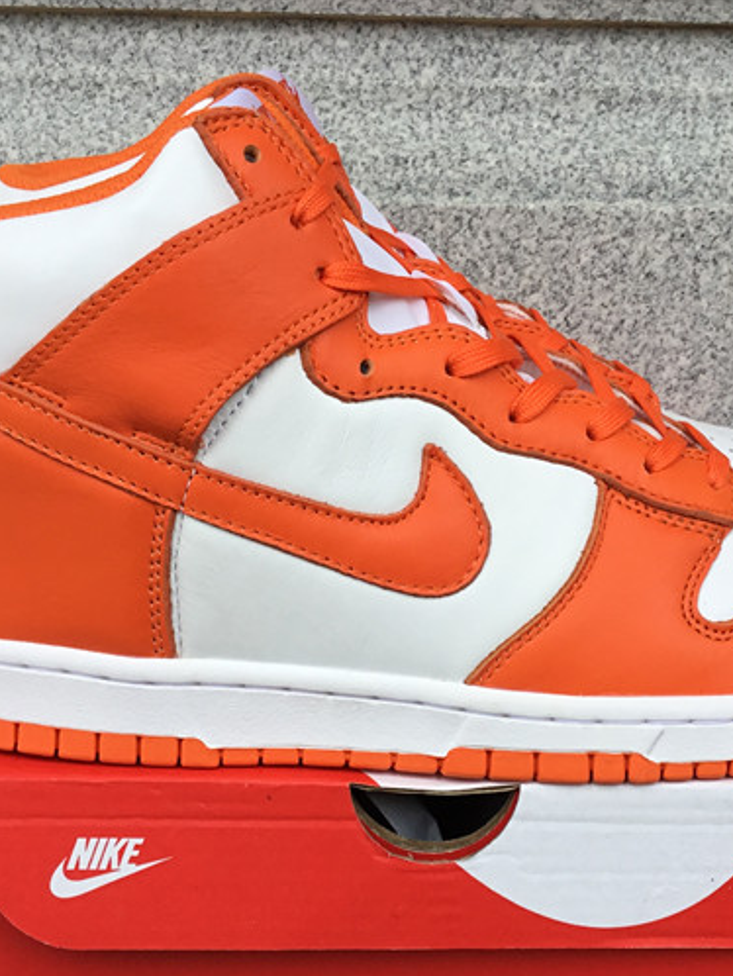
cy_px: 638
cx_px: 421
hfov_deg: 26.1
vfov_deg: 34.1
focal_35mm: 56
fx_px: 1580
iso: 25
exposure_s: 1/257
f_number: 2.4
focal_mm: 3.3
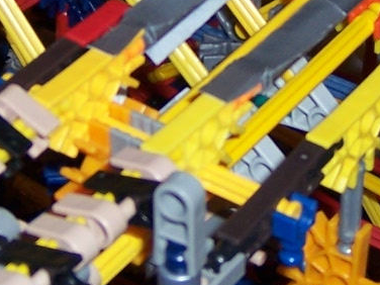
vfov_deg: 9.0
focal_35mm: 165
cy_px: 64
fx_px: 1811
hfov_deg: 12.0
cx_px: 213
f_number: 3.4
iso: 80
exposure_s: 1/60
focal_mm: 6.7
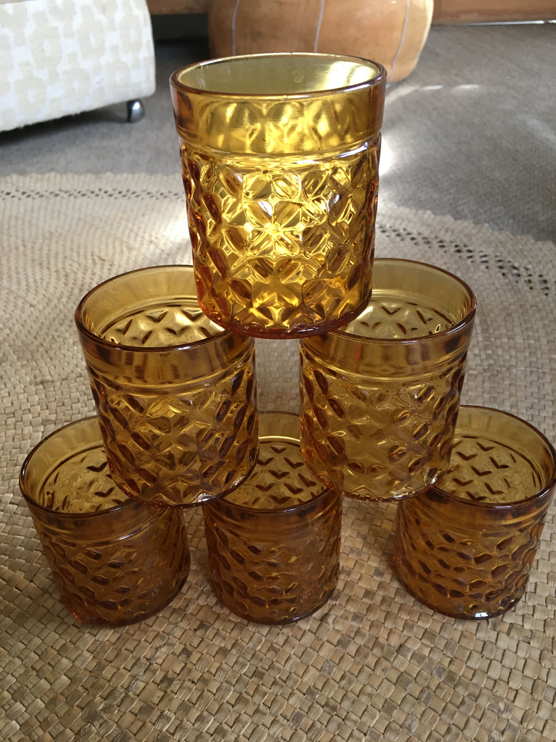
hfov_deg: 48.2
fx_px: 621
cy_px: 371
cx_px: 278
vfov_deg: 61.7
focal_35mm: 29
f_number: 2.2
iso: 125
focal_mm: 4.15
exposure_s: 1/33
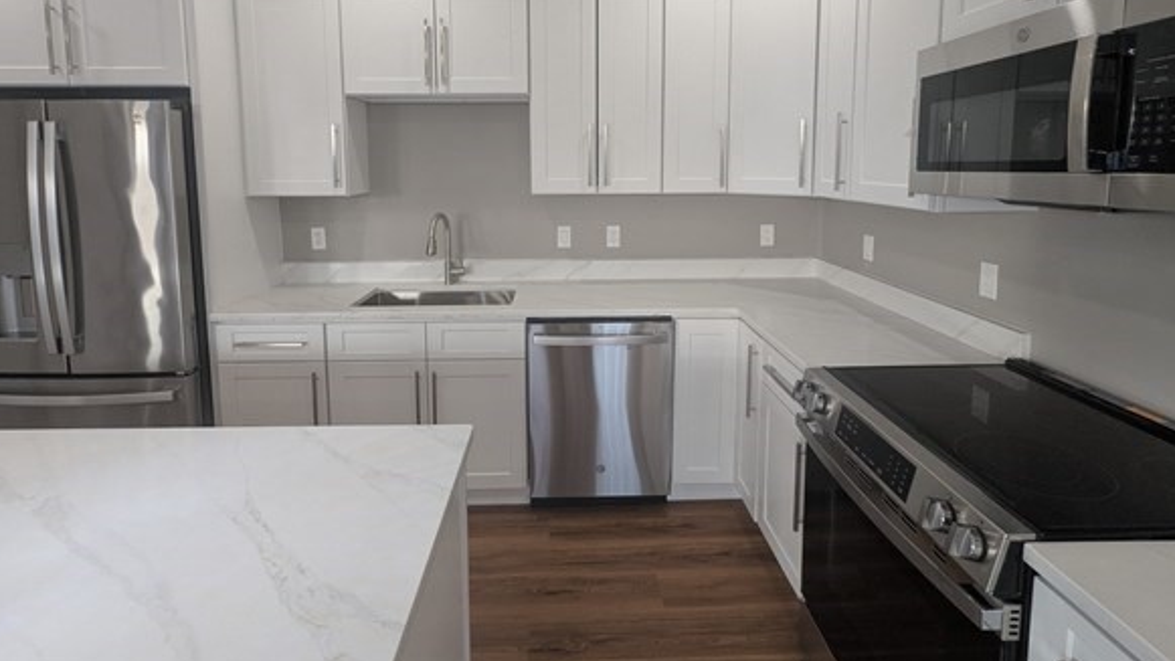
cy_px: 222
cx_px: 574
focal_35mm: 18
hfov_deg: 92.6
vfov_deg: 59.7
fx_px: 561
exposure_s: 1/24
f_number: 2.2
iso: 59
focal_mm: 2.35
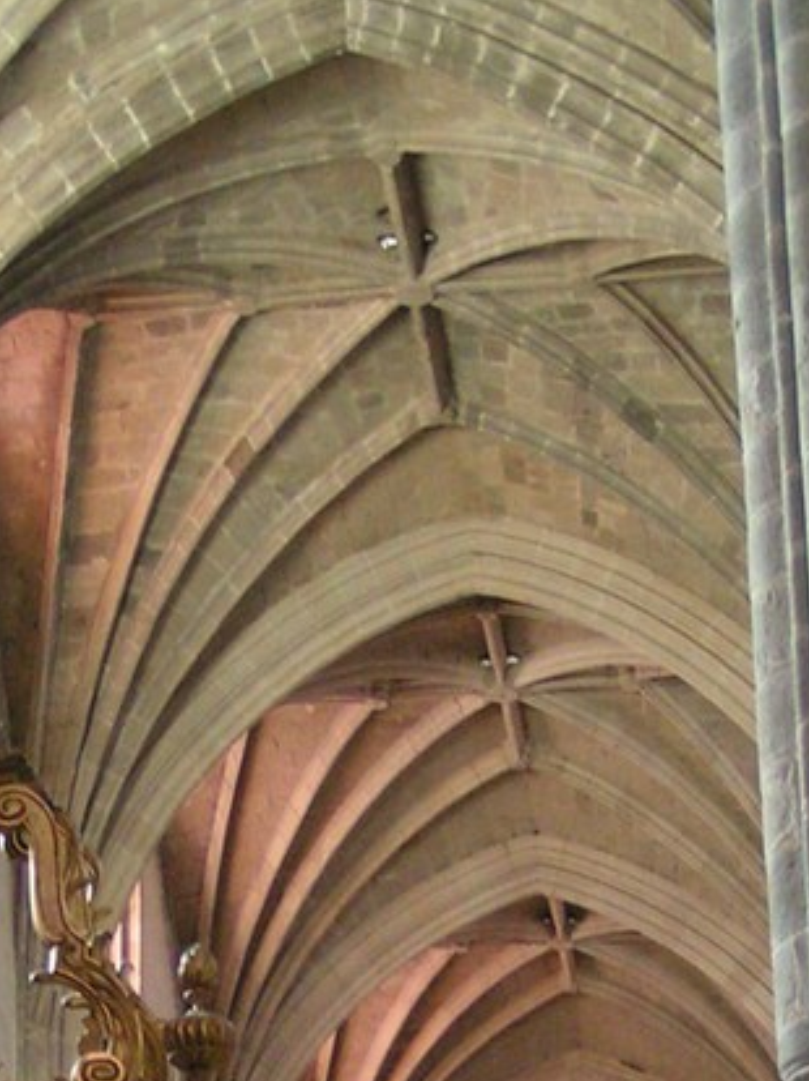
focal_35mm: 98
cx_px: 368
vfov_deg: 19.2
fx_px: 3057
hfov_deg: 15.1
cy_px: 1200
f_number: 2.8
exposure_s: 1/3
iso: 200
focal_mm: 5.8
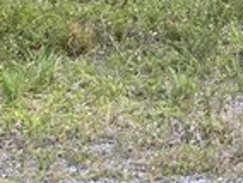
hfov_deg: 8.9
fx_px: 1470
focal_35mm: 209
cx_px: 500
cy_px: -113
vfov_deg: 7.0
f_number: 1.8
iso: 16
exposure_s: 1/422
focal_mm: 3
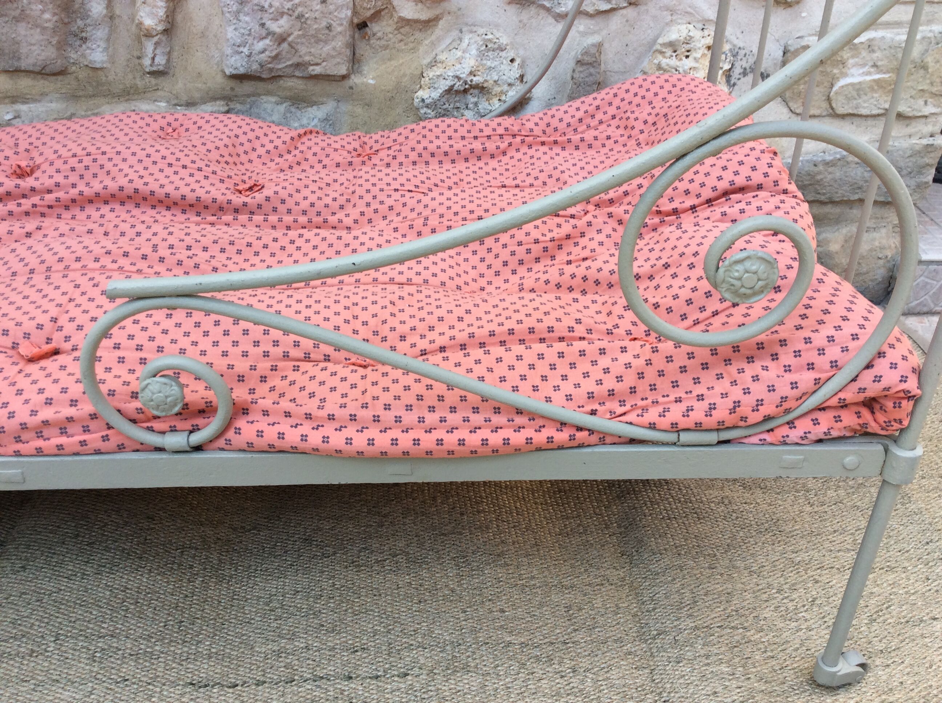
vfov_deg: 44.1
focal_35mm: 32
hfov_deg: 56.9
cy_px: 352
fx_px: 870
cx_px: 471
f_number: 2.4
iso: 32
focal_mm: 3.3
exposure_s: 1/172
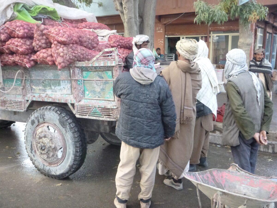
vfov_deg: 39.7
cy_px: 104
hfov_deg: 51.4
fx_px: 288
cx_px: 138
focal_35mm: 36
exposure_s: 1/100
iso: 800
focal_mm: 6.4
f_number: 4.4
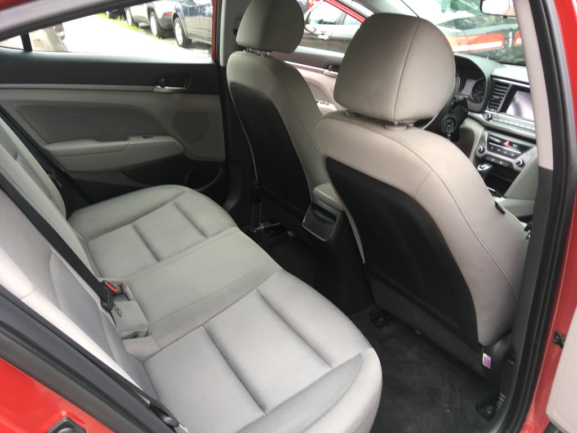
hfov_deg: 61.7
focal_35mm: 29
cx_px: 288
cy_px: 216
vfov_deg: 48.2
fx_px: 483
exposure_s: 1/60
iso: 25
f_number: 2.2
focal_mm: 4.15
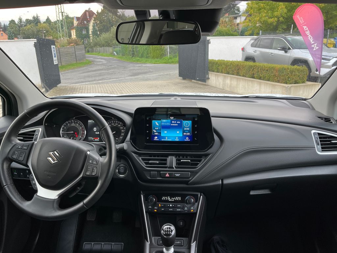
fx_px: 253
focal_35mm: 26
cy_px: 126
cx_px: 168
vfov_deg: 53.1
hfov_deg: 67.3
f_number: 1.6
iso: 80
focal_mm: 5.1
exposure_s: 1/121
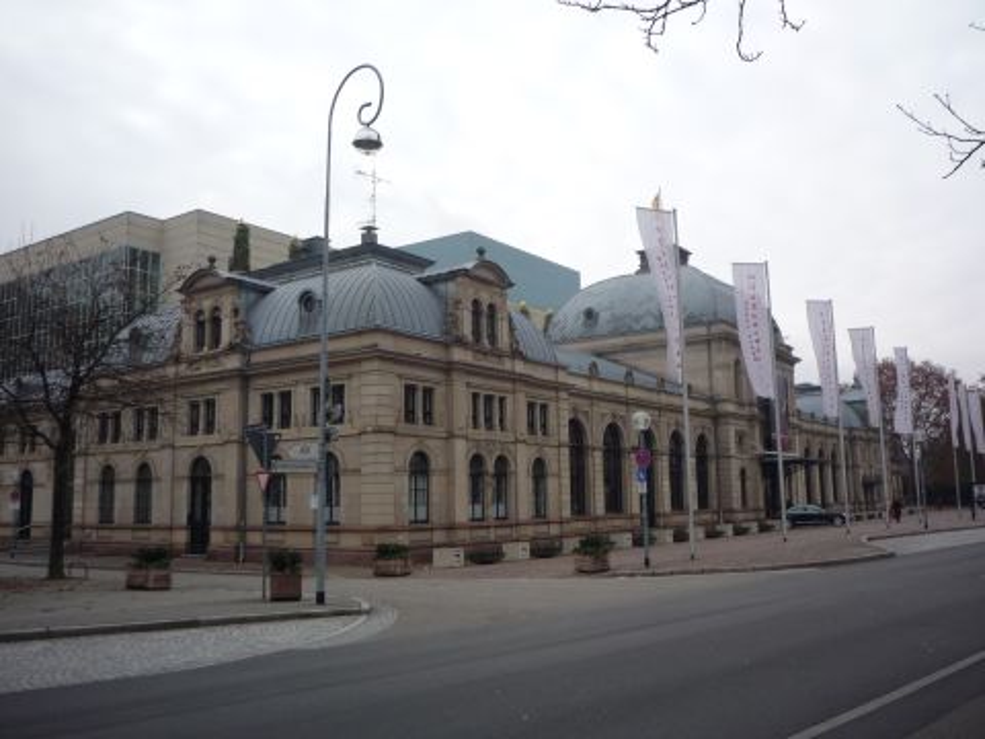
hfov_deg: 56.8
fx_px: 911
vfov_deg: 44.2
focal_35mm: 32
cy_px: 370
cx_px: 492
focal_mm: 5.2
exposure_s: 1/250
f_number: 4
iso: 100
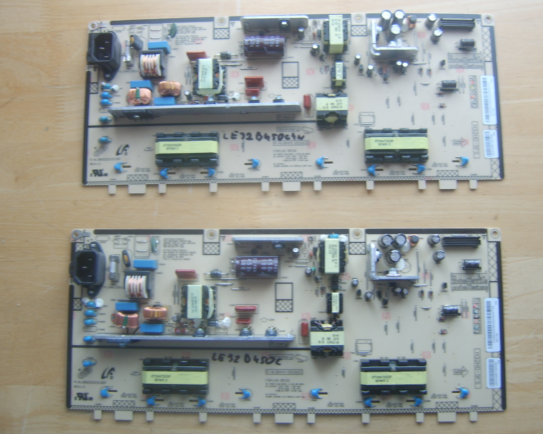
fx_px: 530
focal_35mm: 33
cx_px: 278
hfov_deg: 54.2
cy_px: 216
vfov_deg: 44.6
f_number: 2.7
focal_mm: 8.13
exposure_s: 1/13
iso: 100
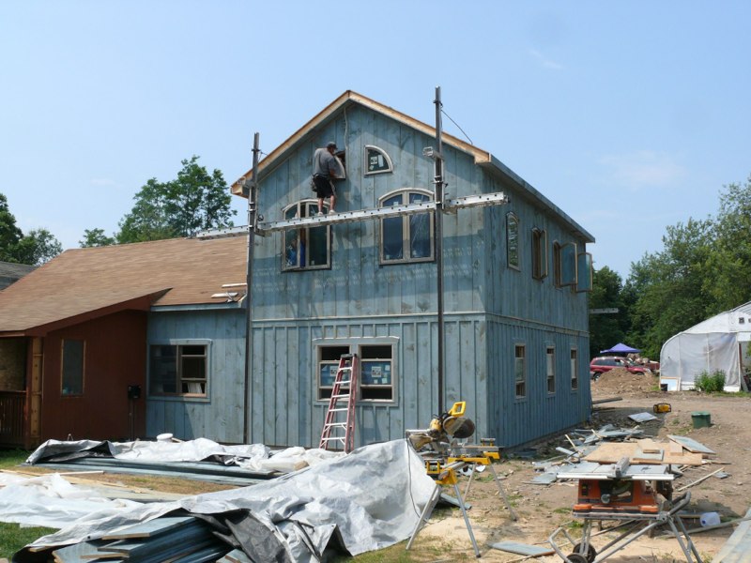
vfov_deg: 40.7
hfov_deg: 52.6
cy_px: 282
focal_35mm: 35
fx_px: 759
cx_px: 376
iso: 100
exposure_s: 1/400
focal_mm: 7.4
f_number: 5.6
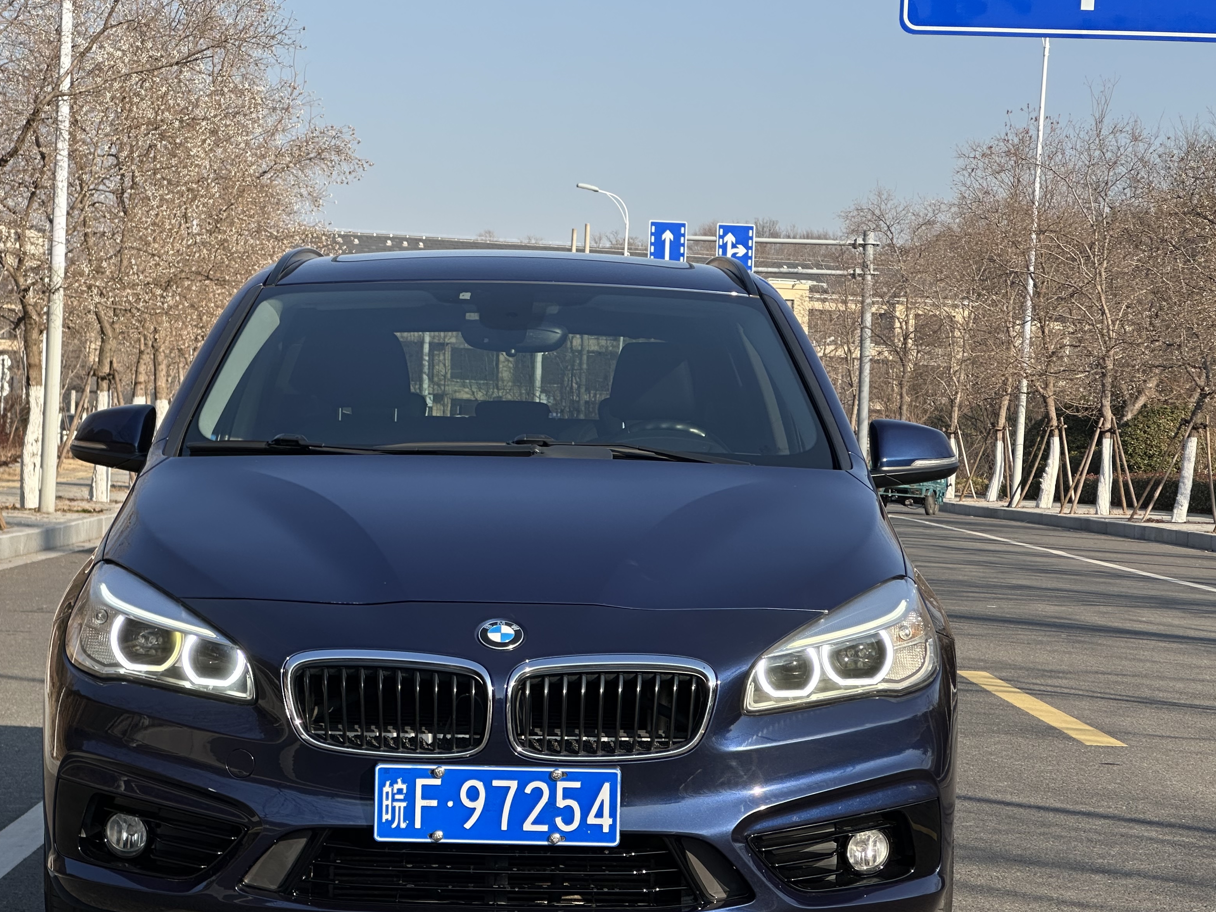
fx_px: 3478
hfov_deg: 19.8
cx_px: 491
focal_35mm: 99
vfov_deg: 14.9
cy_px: 468
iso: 32
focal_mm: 9
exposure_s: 1/438
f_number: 2.8
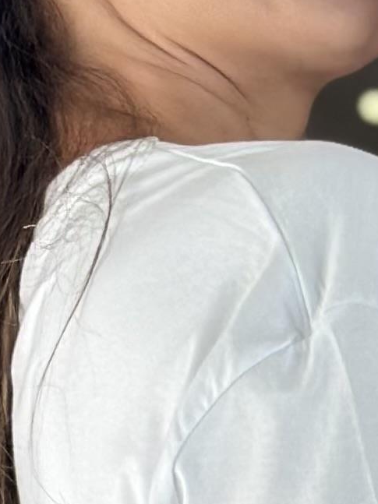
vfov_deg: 6.5
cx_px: 507
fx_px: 4355
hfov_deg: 4.9
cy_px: 815
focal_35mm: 299
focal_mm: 6.86
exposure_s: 1/345
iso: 80
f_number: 1.78
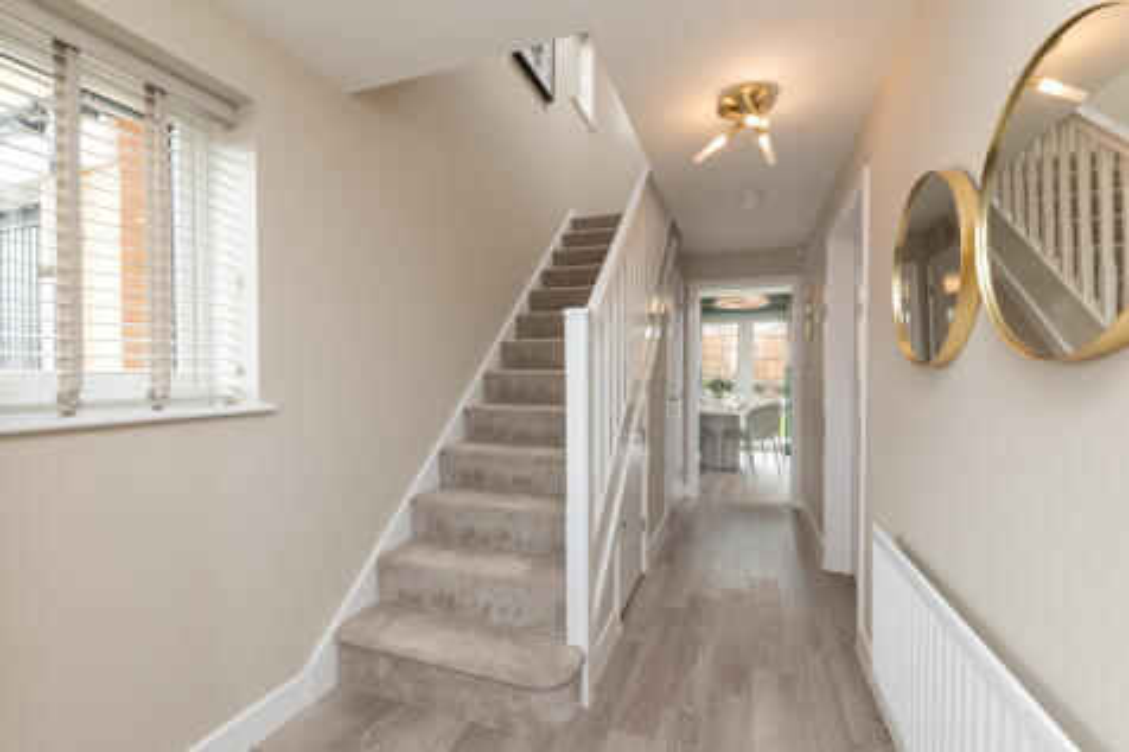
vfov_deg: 77.3
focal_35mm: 15
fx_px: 470
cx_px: 564
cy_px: 376
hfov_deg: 100.4
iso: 200
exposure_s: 1/5
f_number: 14
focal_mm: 15
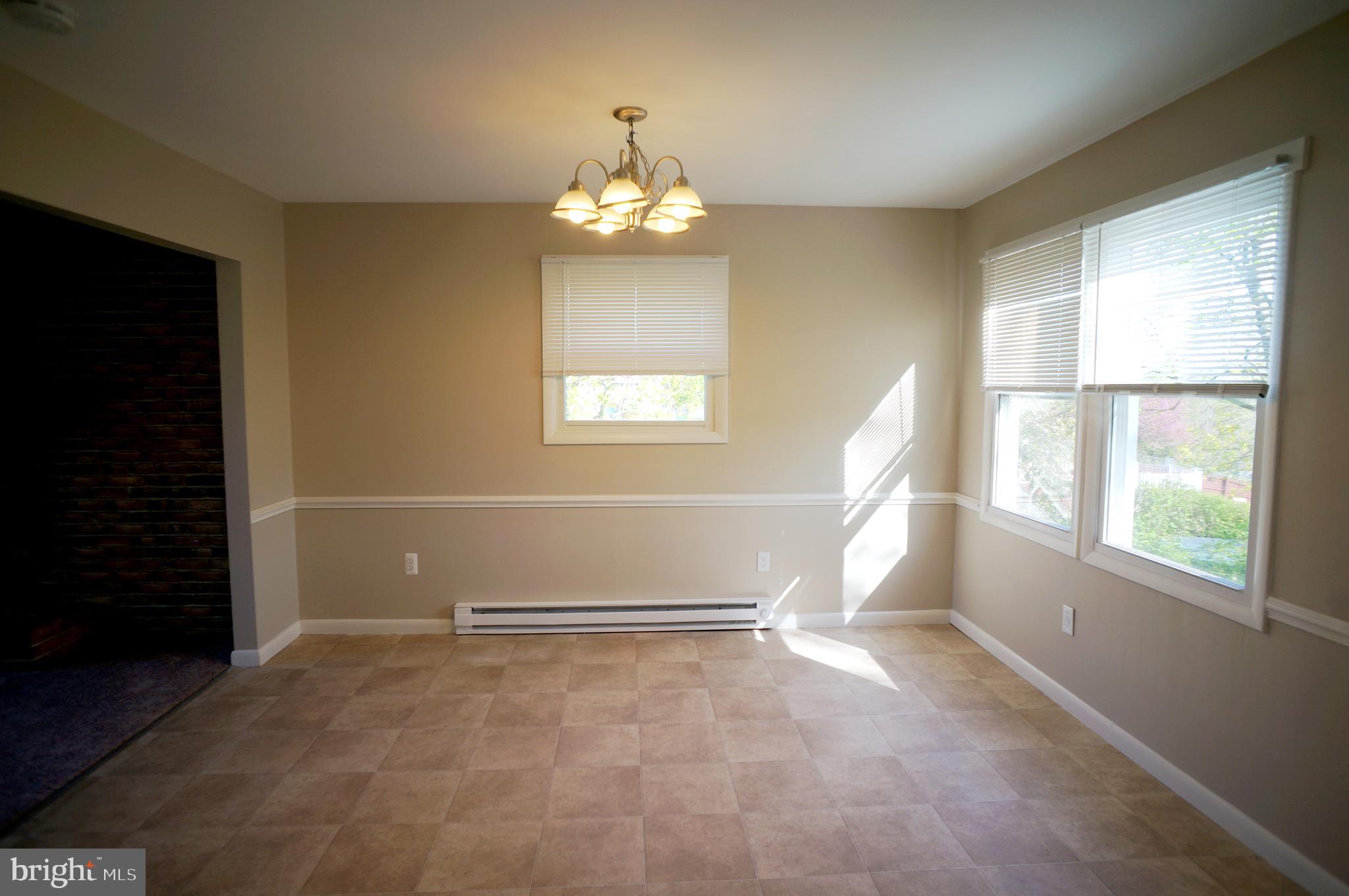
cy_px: 448
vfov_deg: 53.0
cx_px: 674
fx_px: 898
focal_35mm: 24
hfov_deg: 73.8
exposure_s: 1/60
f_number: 4
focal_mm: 16
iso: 100
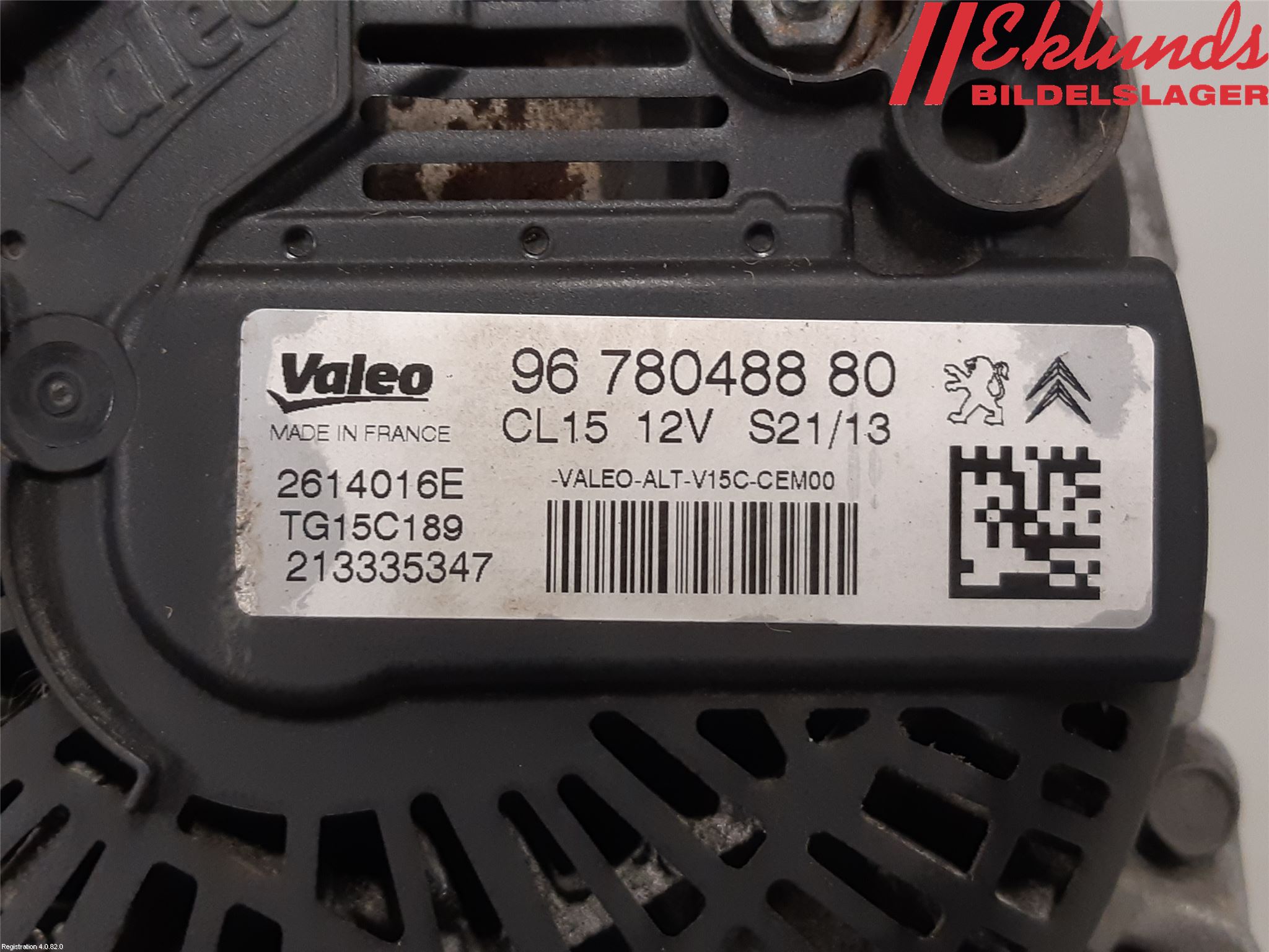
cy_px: 476
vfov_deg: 53.1
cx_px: 634
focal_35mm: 26
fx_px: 953
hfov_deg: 67.3
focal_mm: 3.93
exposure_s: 1/50
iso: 160
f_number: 1.7
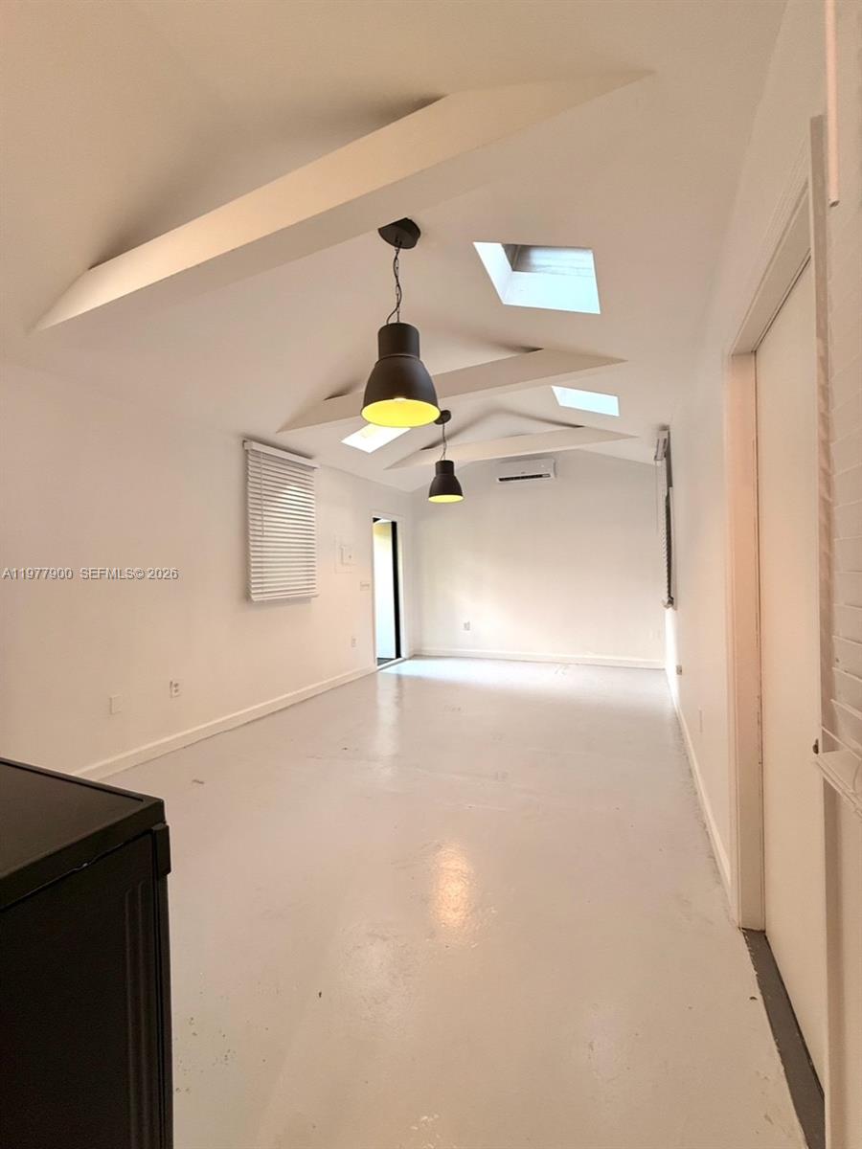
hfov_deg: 85.7
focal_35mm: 14
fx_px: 465
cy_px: 574
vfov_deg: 102.1
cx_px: 431
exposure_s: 1/120
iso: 125
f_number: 2.2
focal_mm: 2.22
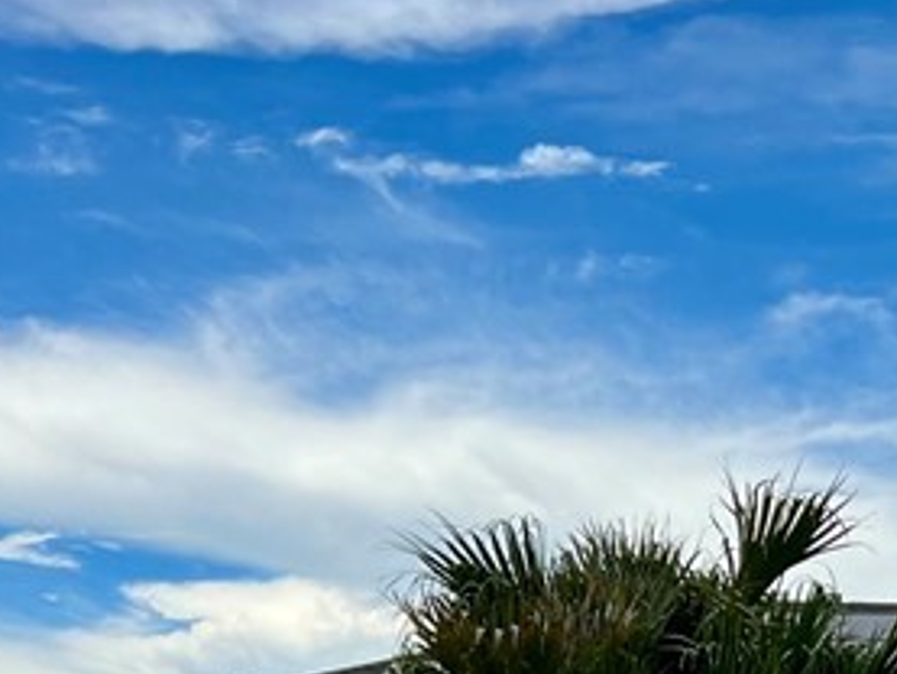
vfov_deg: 14.6
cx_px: 1091
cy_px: 924
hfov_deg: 19.2
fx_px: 2489
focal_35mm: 96
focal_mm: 5.7
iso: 50
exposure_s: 1/4831
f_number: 1.5
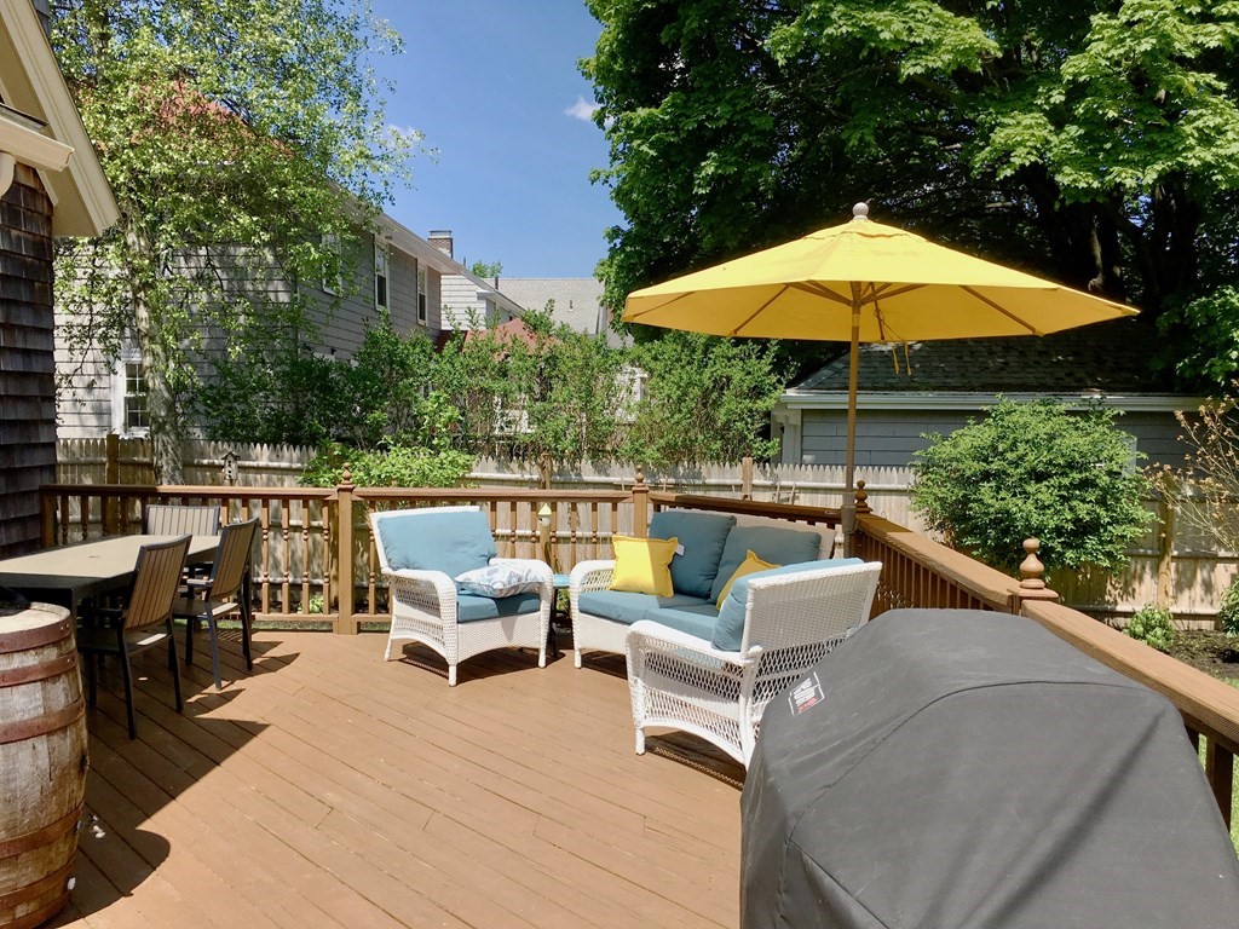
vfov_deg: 48.2
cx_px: 620
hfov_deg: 61.7
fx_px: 1038
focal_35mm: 29
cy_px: 464
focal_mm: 4.15
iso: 25
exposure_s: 1/1166
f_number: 2.2
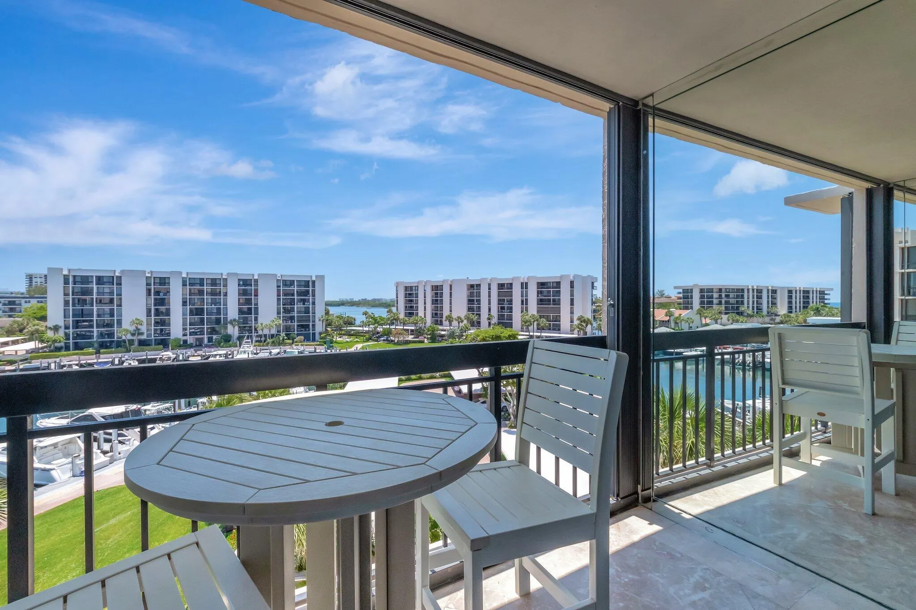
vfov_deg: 77.3
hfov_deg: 100.4
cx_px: 458
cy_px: 305
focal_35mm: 15
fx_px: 381
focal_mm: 10
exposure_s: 1/2500
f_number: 8
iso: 640
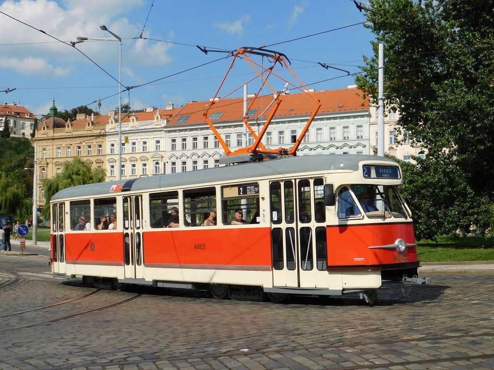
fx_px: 642
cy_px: 185
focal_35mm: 45
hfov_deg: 42.1
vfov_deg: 32.2
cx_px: 247
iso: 125
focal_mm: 8
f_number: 7.4
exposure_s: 1/500
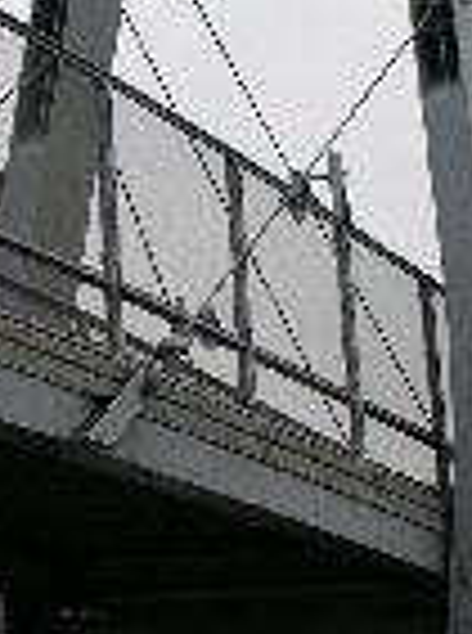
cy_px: 483
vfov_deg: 13.5
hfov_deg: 10.1
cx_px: 247
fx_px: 2666
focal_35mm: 146
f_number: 8
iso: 50
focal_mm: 8.9
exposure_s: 1/130
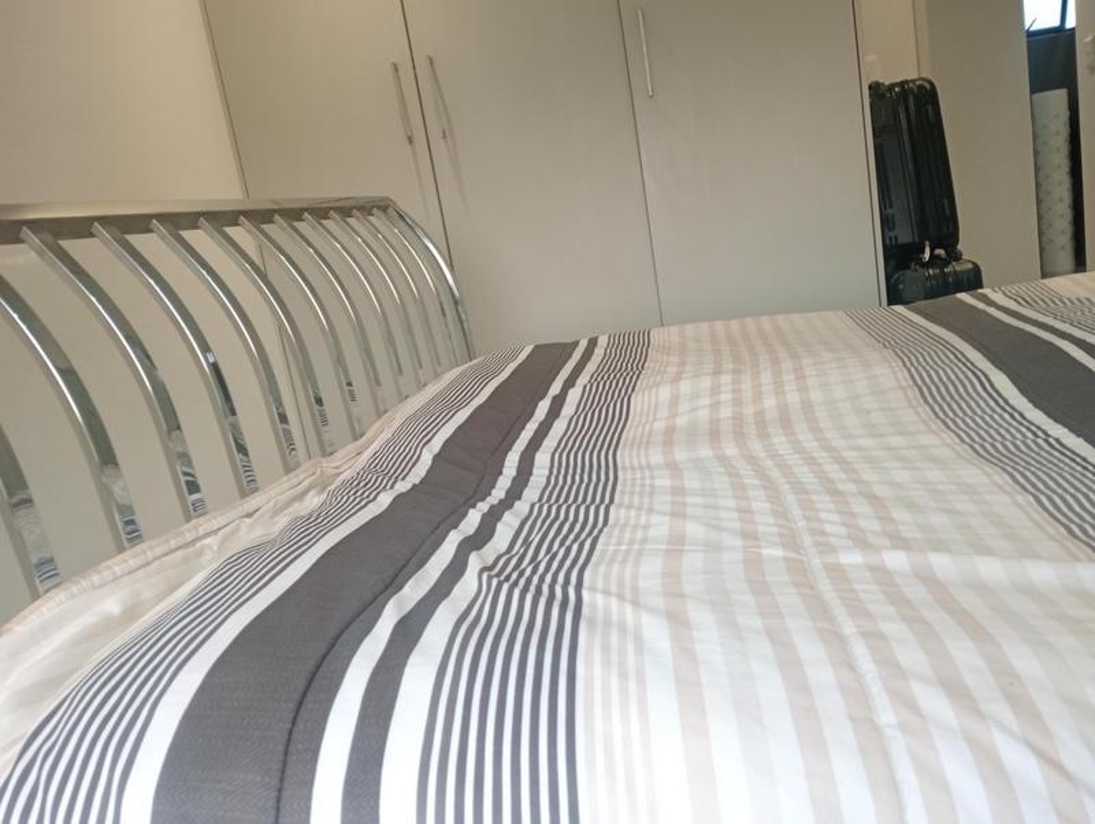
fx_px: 887
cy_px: 412
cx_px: 548
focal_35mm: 28
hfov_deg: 63.4
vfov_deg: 49.8
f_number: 1.8
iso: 412
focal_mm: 3.98
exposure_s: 1/33.3
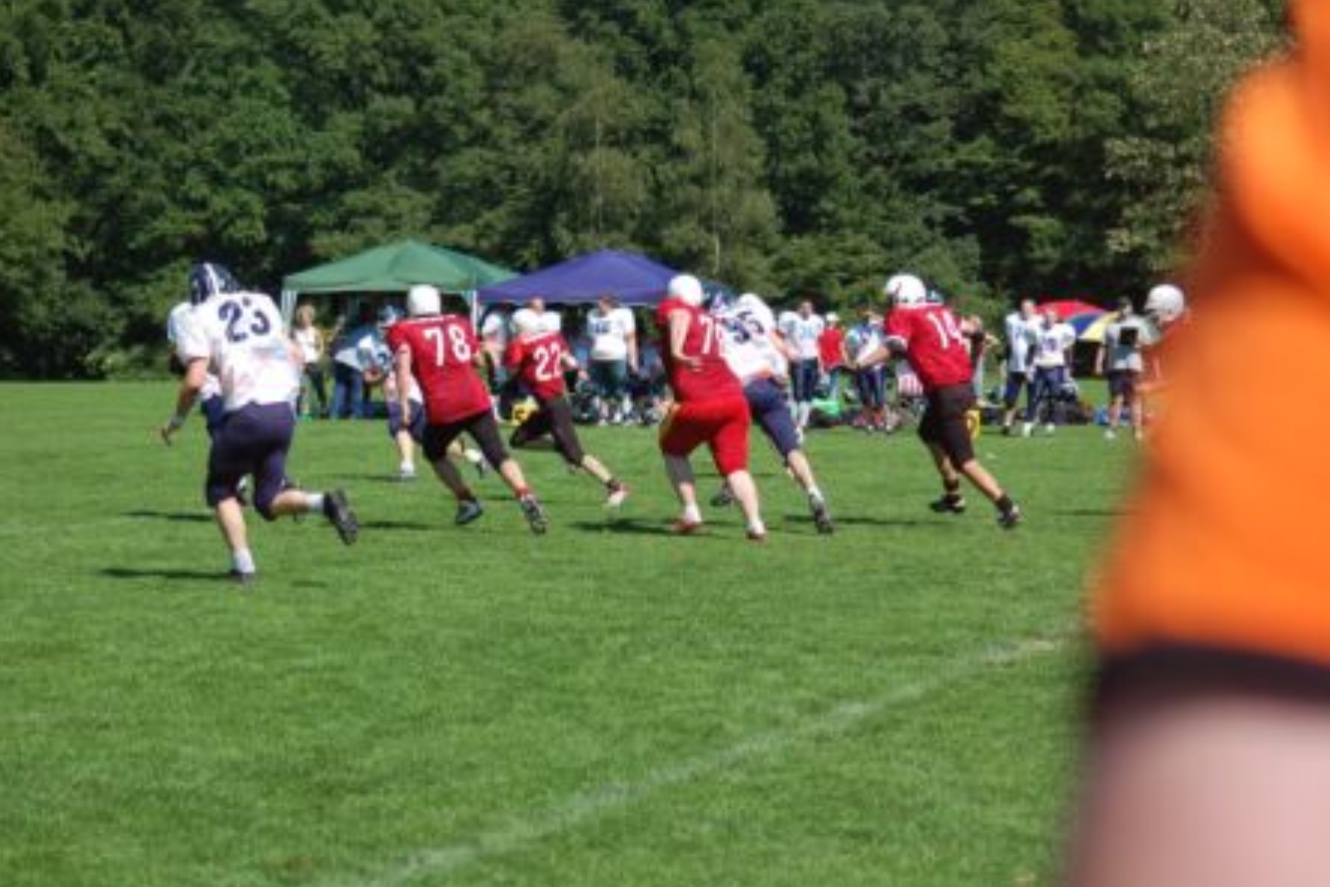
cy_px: 444
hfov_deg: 19.1
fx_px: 3953
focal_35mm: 107
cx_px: 655
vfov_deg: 12.8
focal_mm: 70
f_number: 5
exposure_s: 1/1250
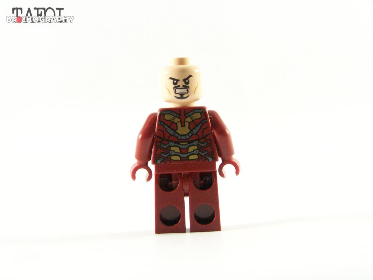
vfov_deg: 15.7
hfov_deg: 20.9
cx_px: 186
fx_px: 1013
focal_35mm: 94
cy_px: 140
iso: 400
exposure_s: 1/60
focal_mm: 15.6
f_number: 3.6
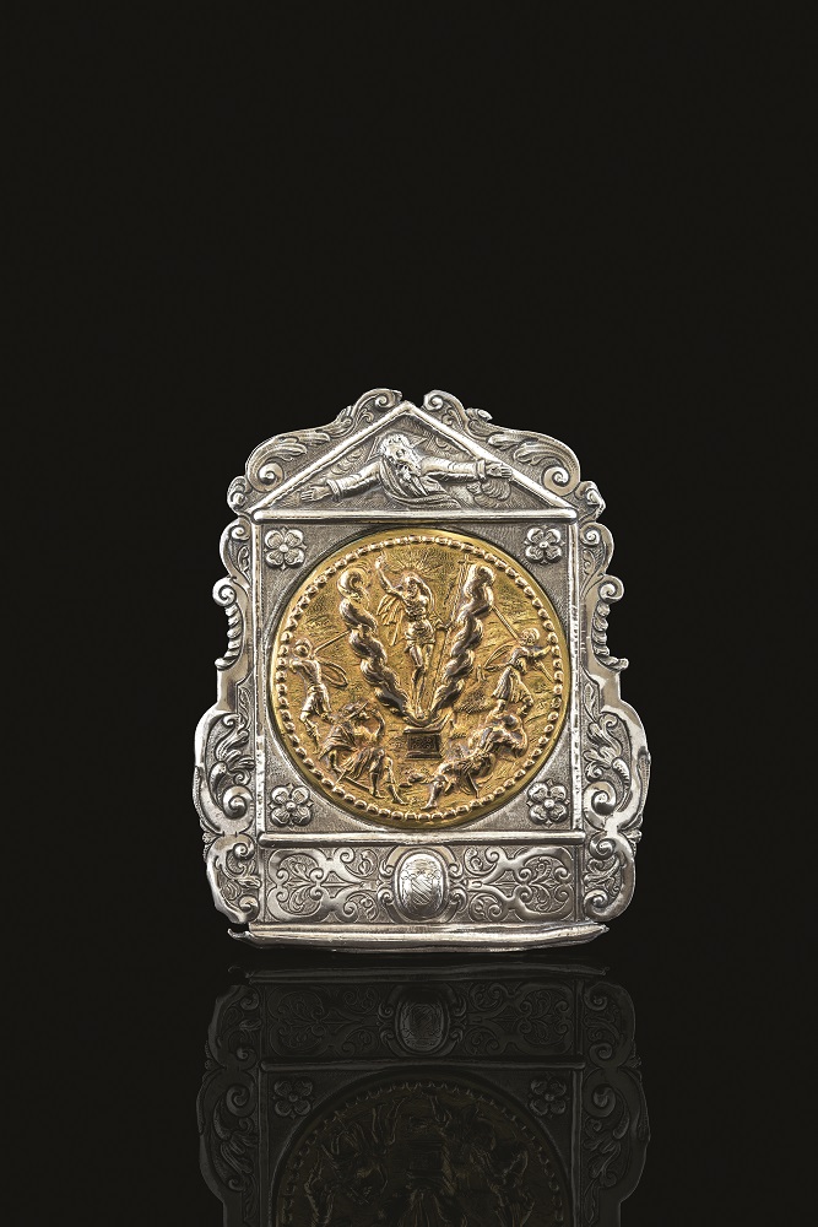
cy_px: 614
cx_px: 409
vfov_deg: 33.4
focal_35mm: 60
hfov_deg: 22.6
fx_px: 2044
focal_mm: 60
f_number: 16
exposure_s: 1/250
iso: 80
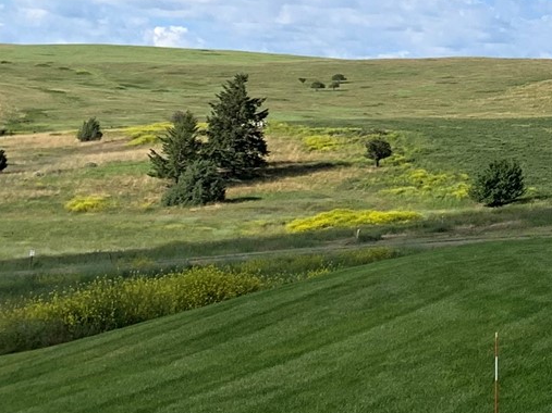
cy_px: -127
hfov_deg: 15.7
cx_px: 1026
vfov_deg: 13.6
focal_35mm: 105
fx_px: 1674
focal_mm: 4.25
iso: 25
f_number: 1.8
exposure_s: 1/2208
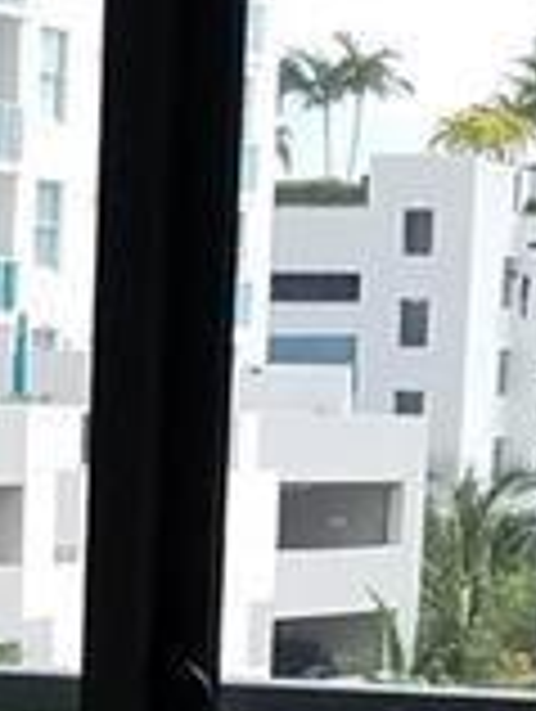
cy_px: 1508
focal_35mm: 197
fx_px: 4056
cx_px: 68
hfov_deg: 7.5
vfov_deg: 9.3
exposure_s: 1/554
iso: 50
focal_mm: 4.2
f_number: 1.7
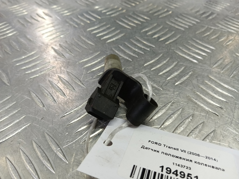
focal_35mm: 23
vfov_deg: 58.9
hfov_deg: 73.9
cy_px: 90
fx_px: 159
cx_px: 120
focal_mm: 4.11
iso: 127
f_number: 1.6
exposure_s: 1/50
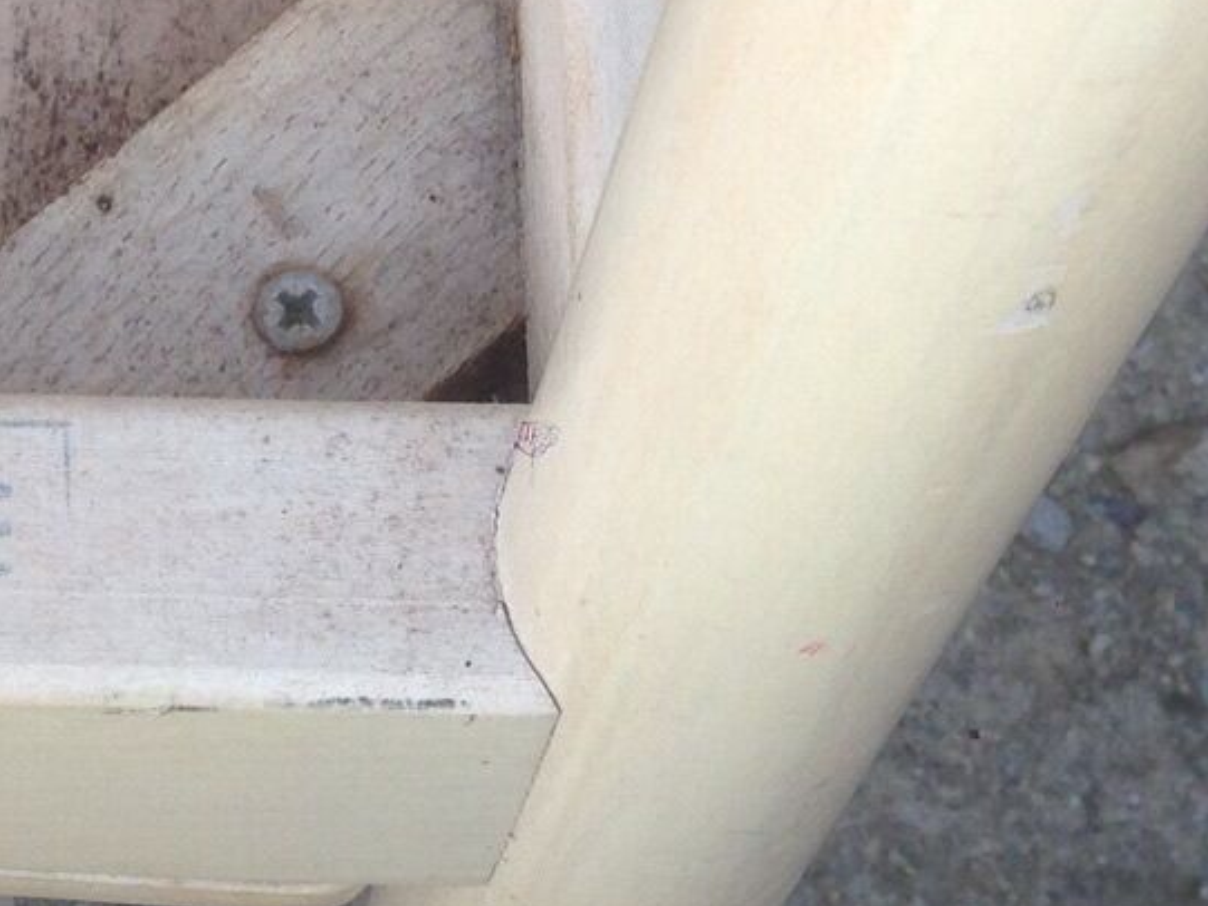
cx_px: -147
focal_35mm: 125
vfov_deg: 11.9
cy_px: 507
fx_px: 4363
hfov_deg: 15.3
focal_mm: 4.12
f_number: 2.4
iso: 50
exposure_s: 1/484
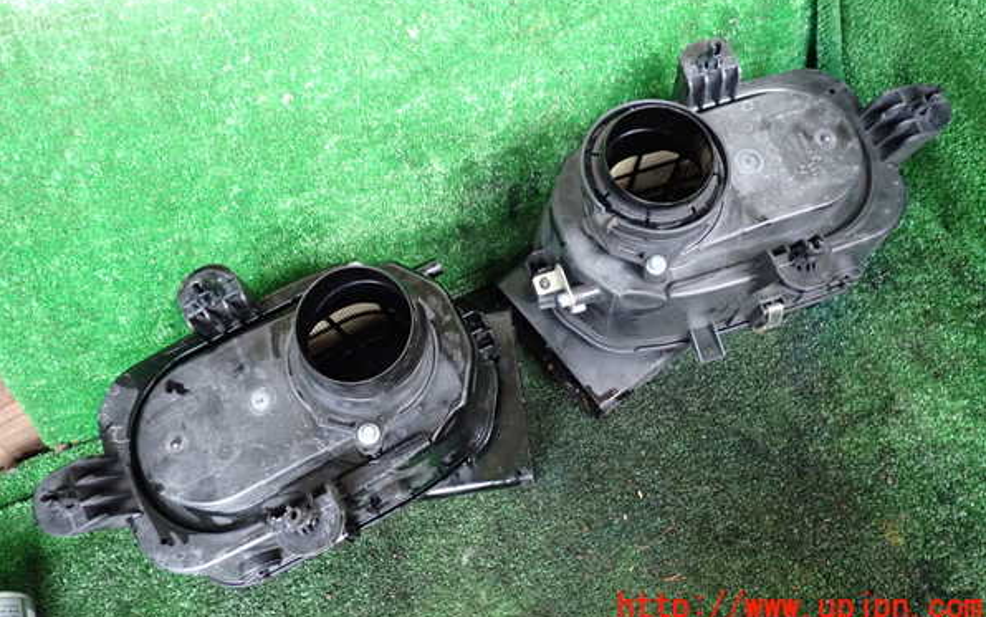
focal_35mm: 32
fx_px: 860
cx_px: 495
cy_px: 256
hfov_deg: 59.6
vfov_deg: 39.3
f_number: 2.3
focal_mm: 5.4
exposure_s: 1/30
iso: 640
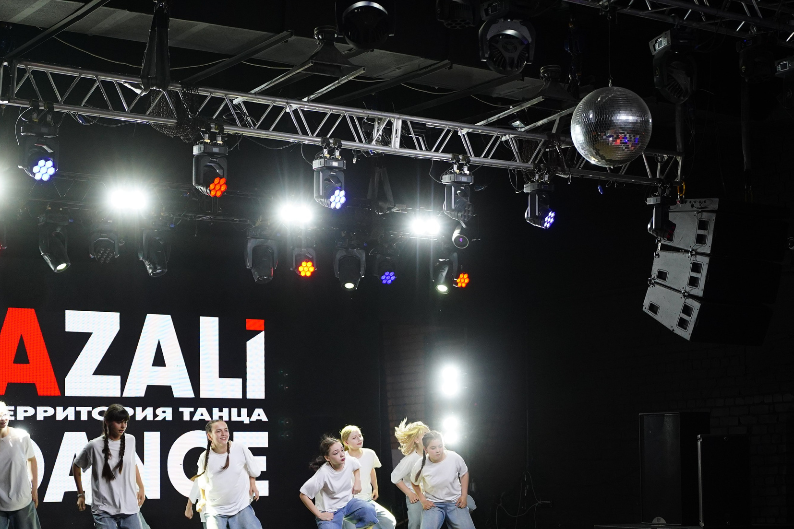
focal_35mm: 65
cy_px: 405
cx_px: 378
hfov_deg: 31.0
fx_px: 1434
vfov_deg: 20.7
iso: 2000
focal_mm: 42
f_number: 2.8
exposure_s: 1/250
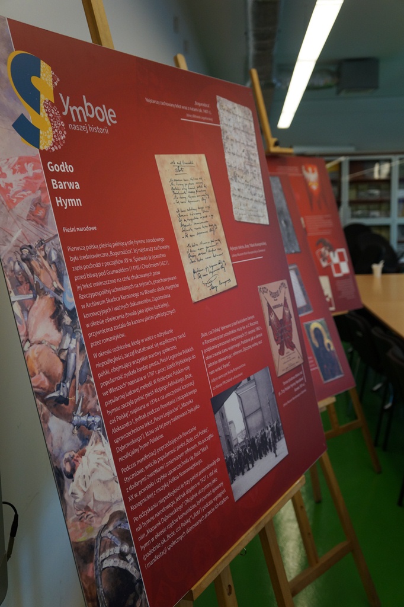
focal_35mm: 38
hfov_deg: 35.5
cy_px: 304
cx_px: 202
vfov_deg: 51.3
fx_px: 632
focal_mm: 25
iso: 500
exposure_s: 1/160
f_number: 4
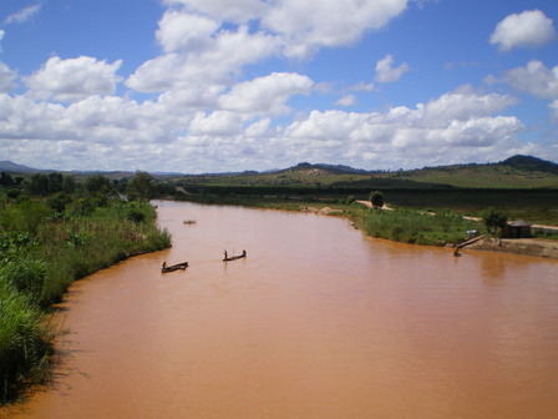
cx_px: 279
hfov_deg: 49.0
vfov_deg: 37.7
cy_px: 210
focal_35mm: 38
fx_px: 613
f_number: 4.6
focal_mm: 6.3
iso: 64
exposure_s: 1/500
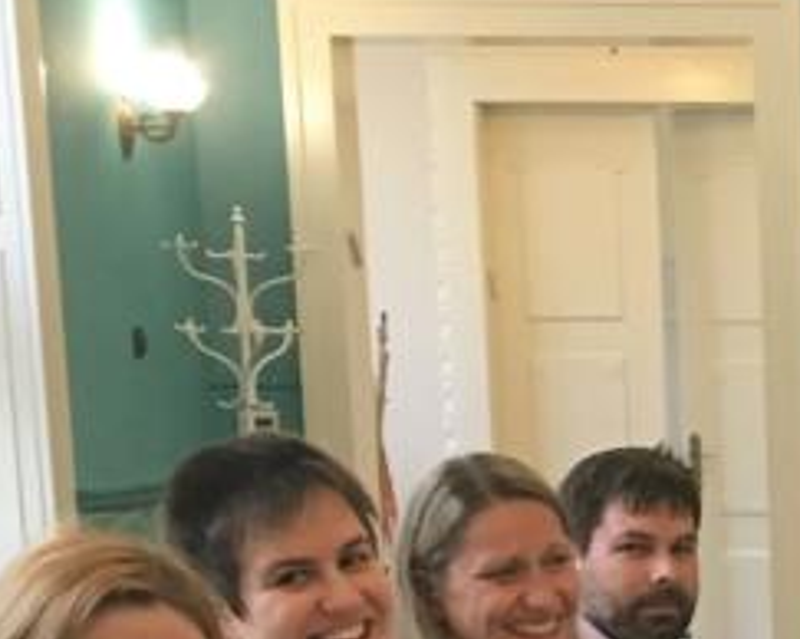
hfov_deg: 13.0
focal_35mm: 140
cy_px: 1024
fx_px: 3312
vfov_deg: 10.5
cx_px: 1228
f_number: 2.2
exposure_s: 1/33
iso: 160
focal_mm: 4.15
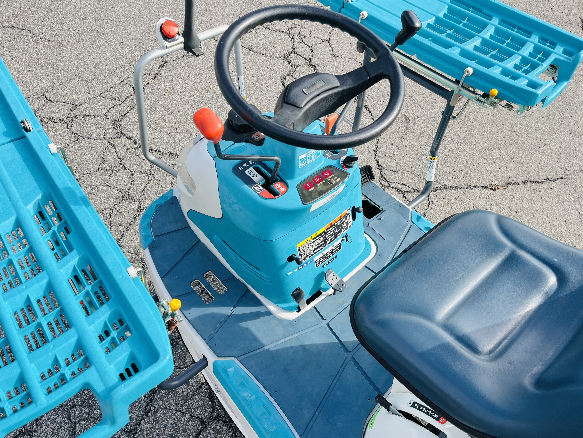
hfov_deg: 67.3
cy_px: 219
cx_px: 292
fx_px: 438
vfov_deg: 53.1
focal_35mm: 26
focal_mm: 5.1
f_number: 1.6
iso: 50
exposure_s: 1/742
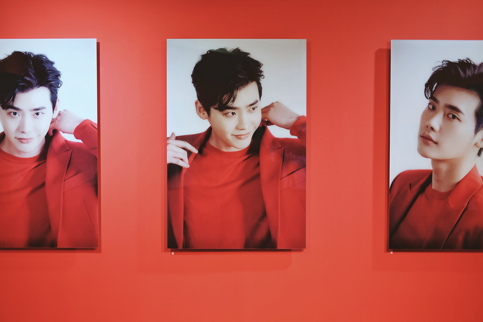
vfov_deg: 25.5
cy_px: 161
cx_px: 242
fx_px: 711
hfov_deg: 37.5
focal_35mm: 53
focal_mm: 35
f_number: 2.5
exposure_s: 1/140
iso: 400
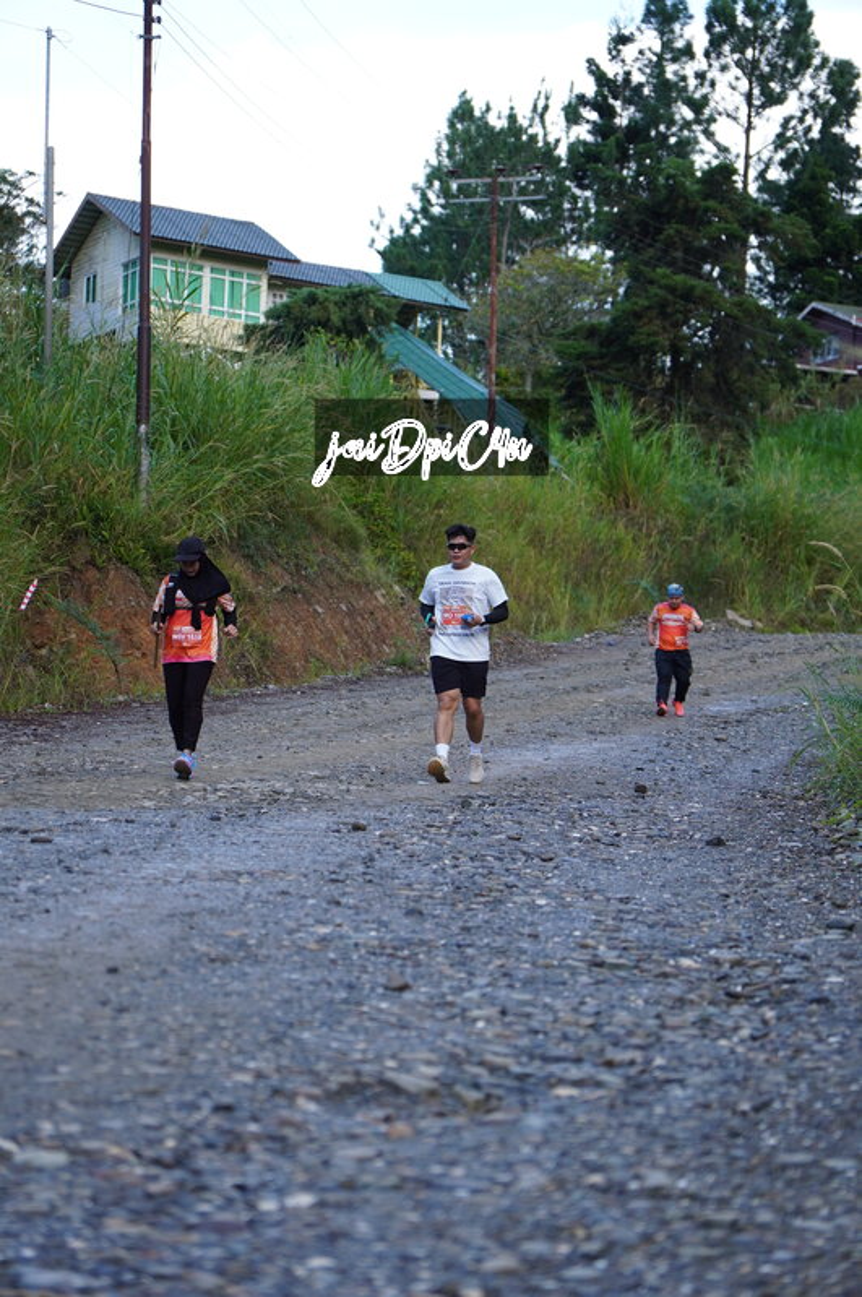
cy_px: 648
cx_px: 431
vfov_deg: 19.5
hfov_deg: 13.0
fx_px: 3779
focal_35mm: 105
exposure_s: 1/500
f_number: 2.8
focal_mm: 70
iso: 320
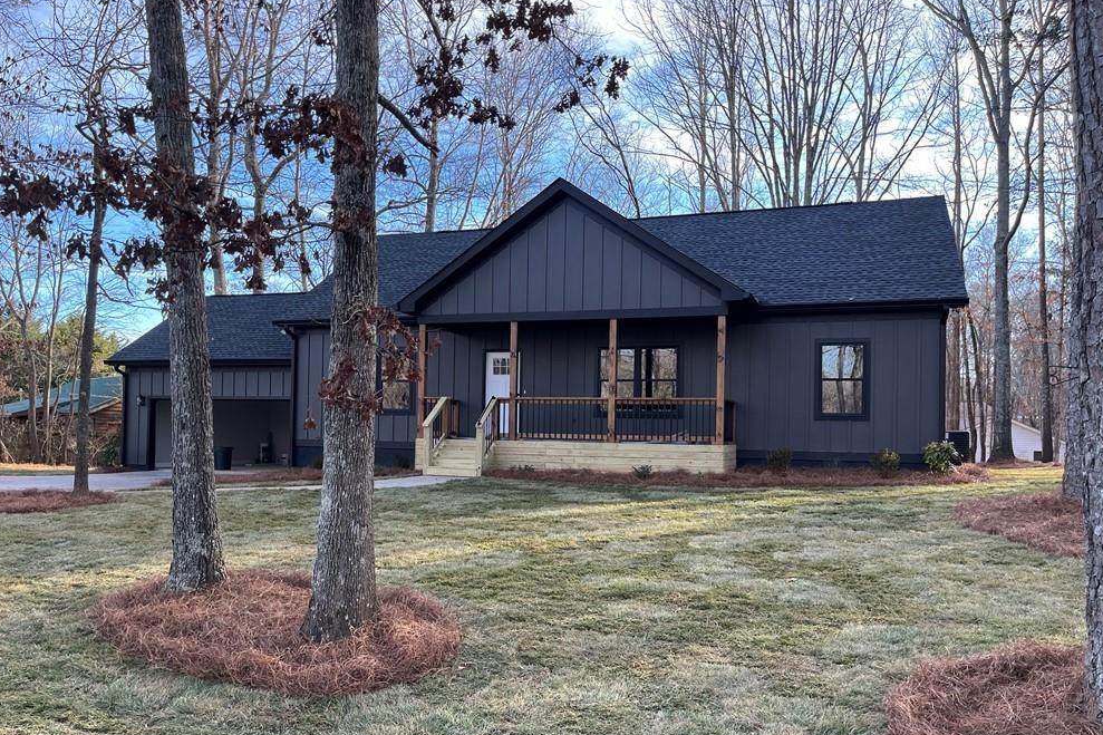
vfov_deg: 46.3
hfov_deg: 65.5
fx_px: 858
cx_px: 535
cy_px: 419
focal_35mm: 28
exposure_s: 1/266
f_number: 1.6
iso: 40
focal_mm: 5.1
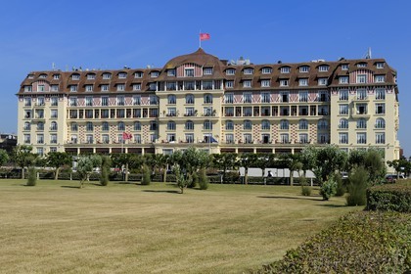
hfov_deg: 38.2
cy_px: 137
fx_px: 594
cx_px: 206
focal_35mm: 52
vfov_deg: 26.0
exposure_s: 1/200
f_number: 14
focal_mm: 52
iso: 200
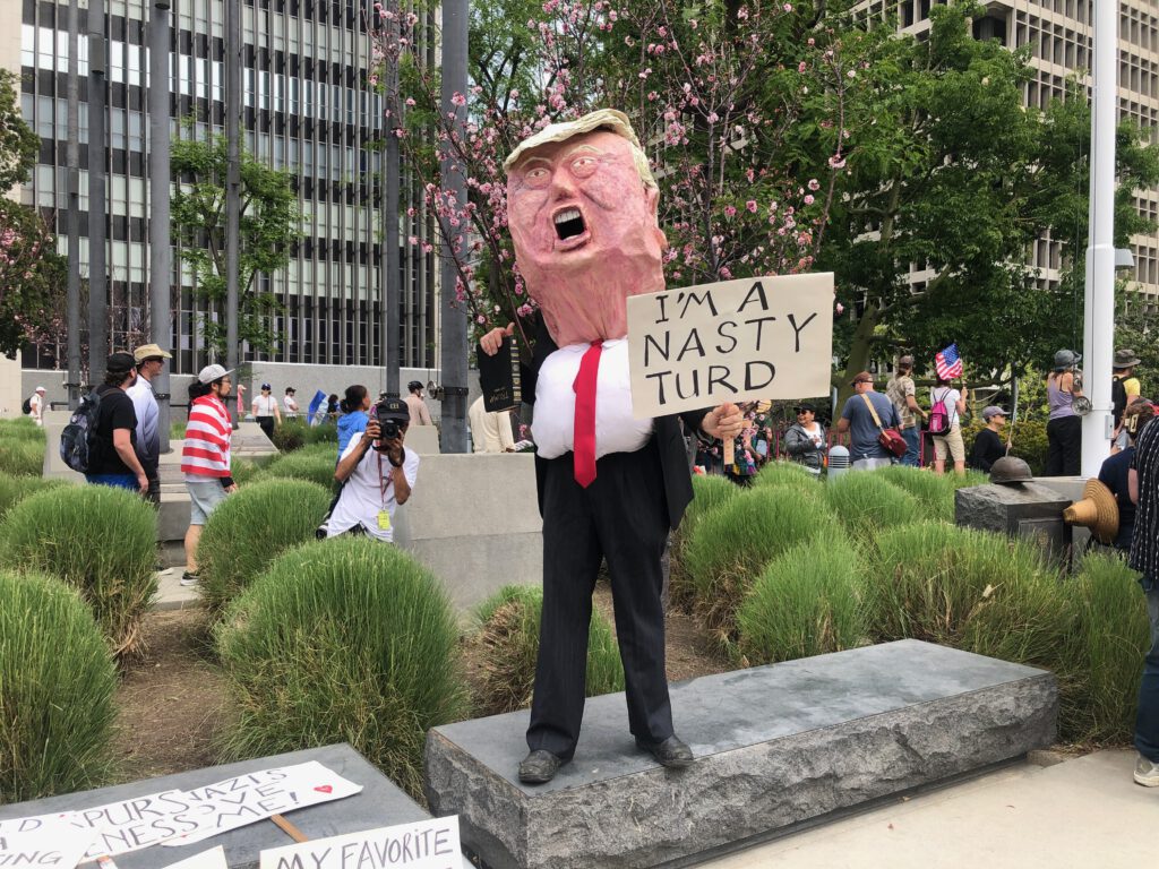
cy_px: 434
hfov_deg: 63.4
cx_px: 580
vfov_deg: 49.7
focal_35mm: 28
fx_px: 937
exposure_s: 1/813
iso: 20
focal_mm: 3.99
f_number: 1.8
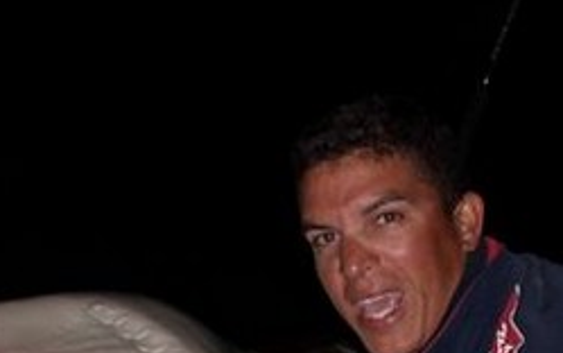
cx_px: 156
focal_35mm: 99
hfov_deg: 20.8
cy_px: 348
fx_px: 1520
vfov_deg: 13.1
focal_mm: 6.2
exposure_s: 1/60
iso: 64
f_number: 2.8
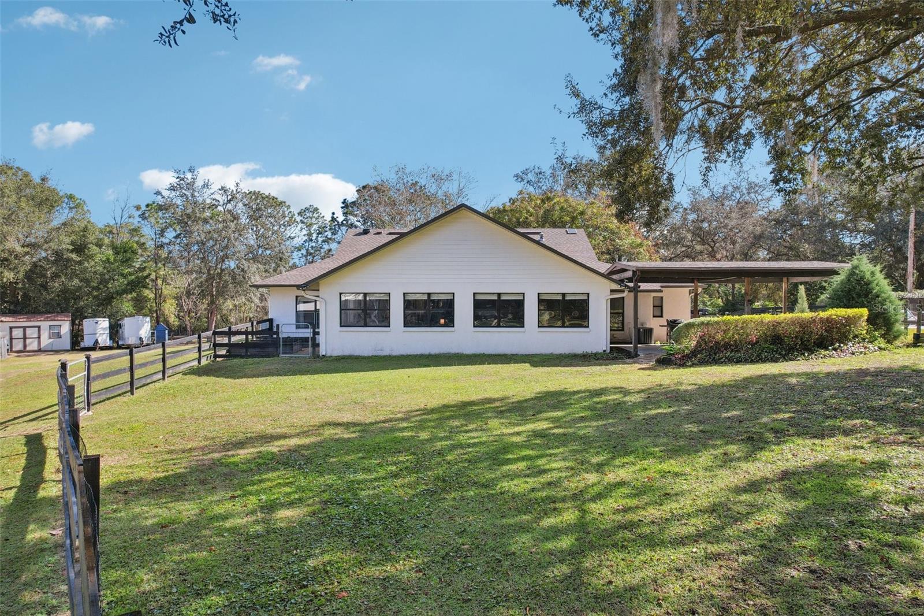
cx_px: 462
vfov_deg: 57.2
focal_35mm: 22
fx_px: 565
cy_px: 308
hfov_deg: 78.6
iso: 100
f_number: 2.8
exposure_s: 1/640
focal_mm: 8.4
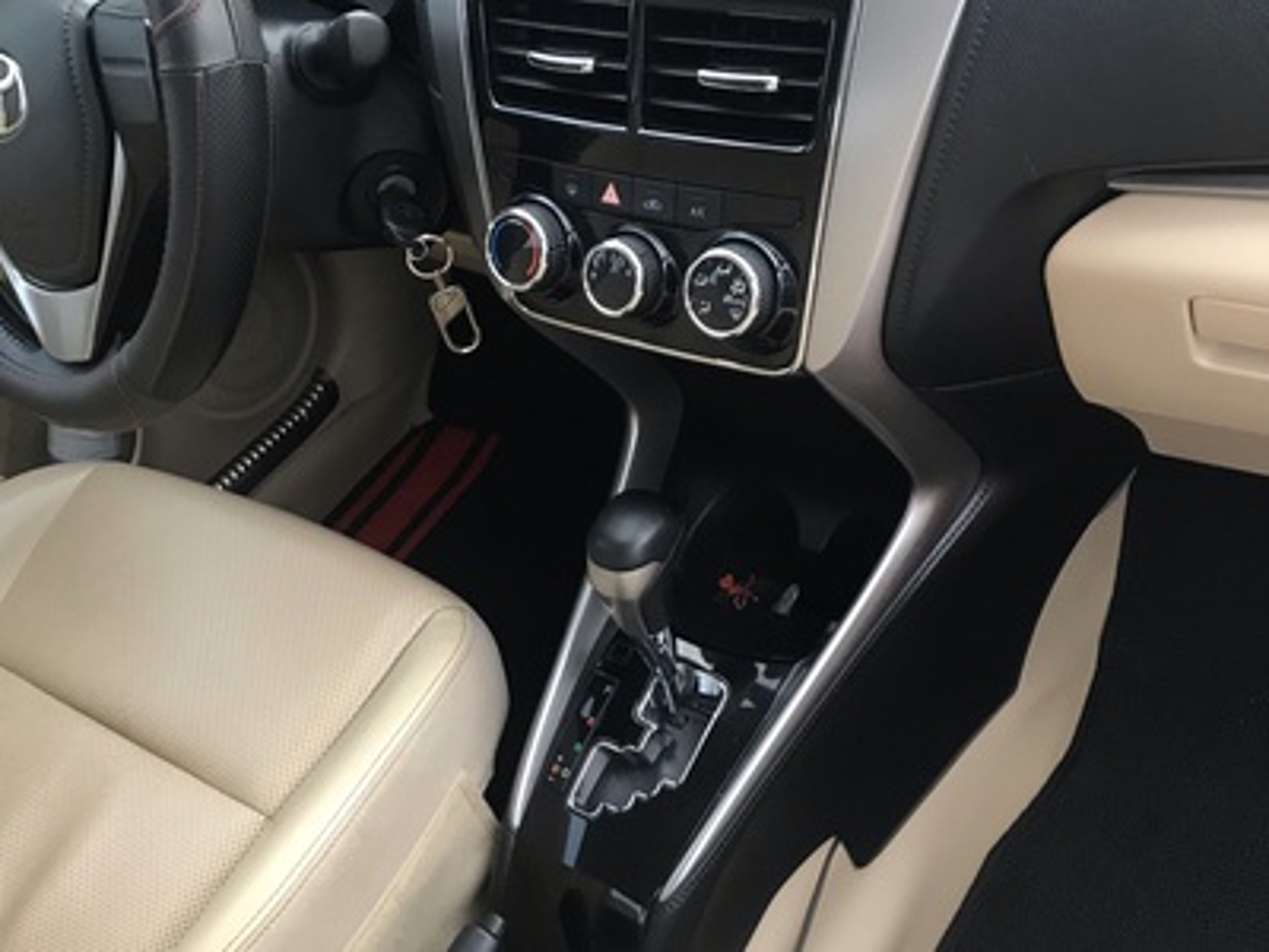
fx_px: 1026
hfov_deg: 63.4
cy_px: 476
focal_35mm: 28
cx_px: 634
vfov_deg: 49.7
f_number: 1.8
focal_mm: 3.99
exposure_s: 1/17
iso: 64
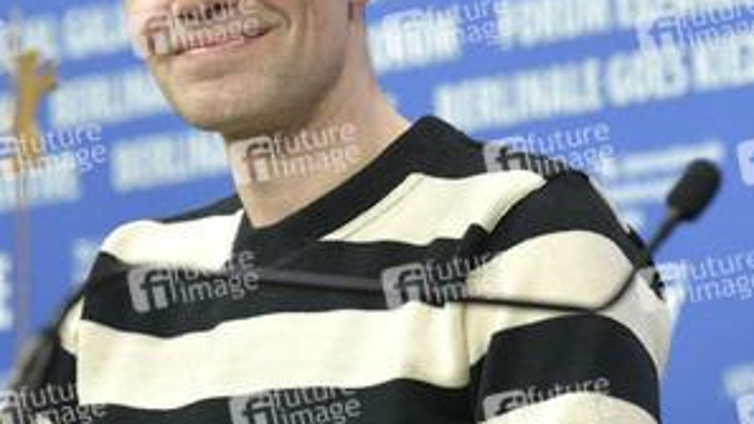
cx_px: 227
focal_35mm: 278
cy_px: 91
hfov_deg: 7.8
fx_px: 5558
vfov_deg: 4.4
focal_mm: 175
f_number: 5.6
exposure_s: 1/200
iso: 2500
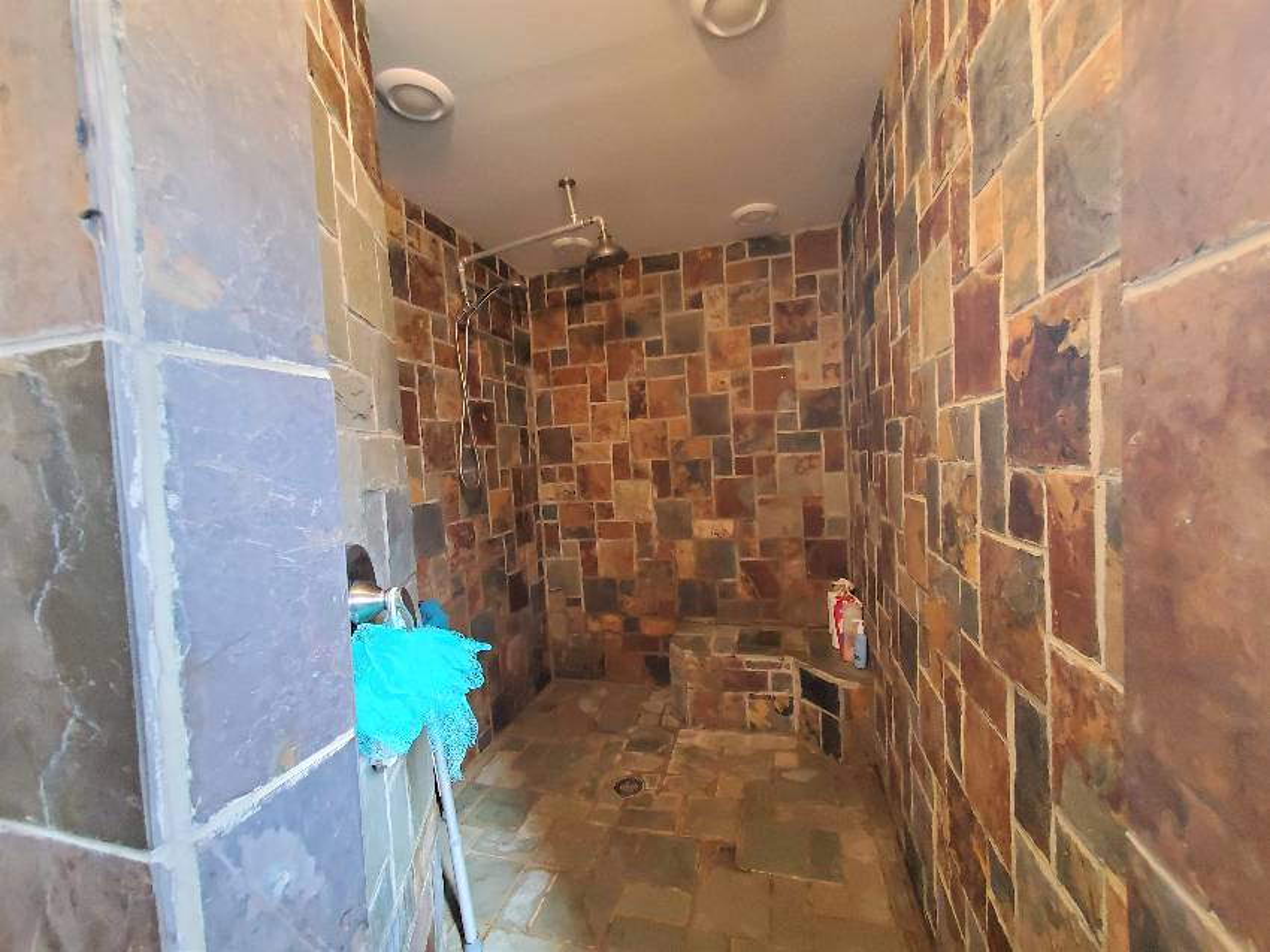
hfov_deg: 106.2
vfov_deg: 89.9
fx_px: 477
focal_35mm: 13
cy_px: 476
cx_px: 635
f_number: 2.2
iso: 640
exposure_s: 1/29
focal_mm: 1.8
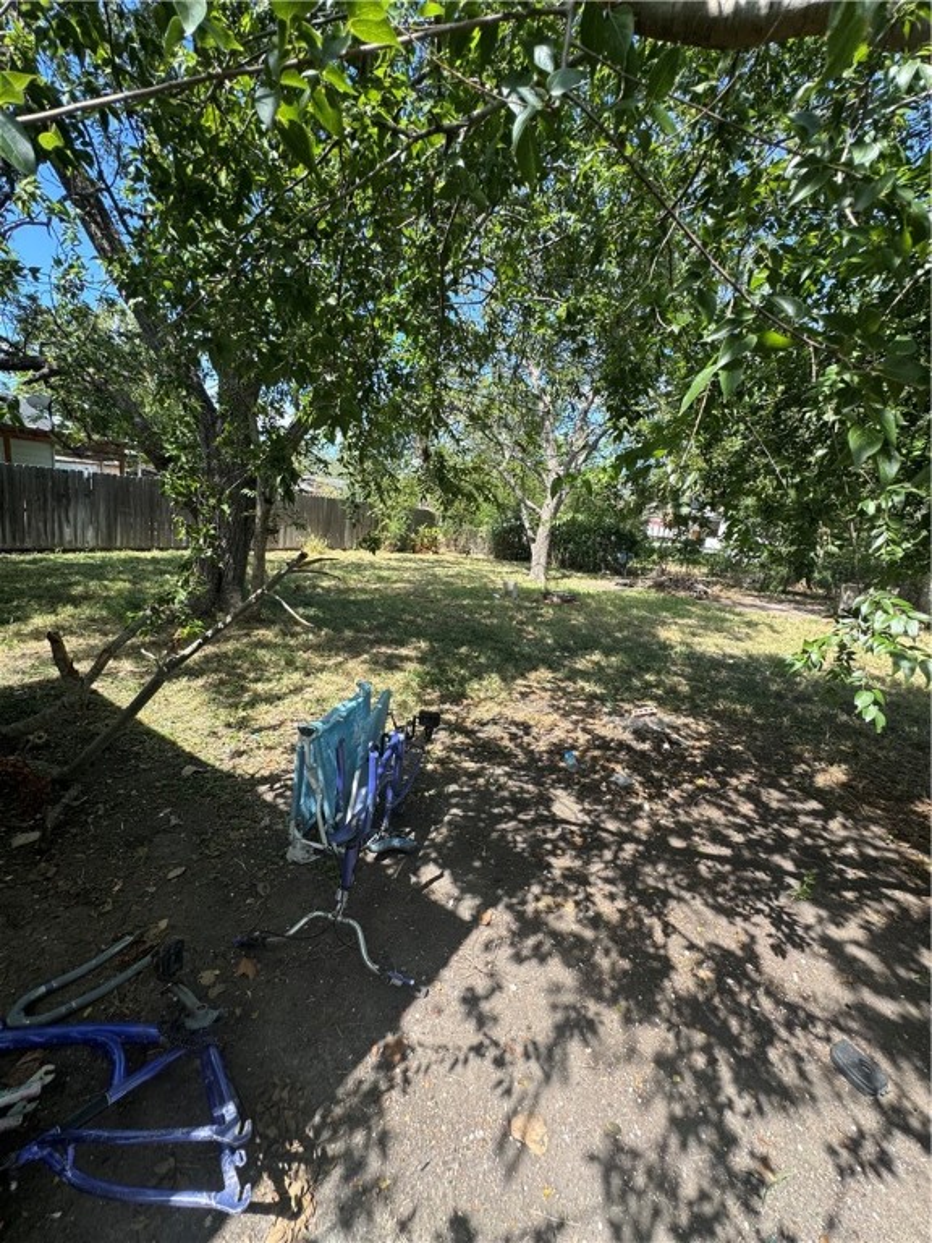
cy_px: 622
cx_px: 466
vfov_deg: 102.1
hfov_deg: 85.7
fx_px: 503
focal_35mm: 14
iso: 40
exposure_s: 1/443
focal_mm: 2.22
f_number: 2.2
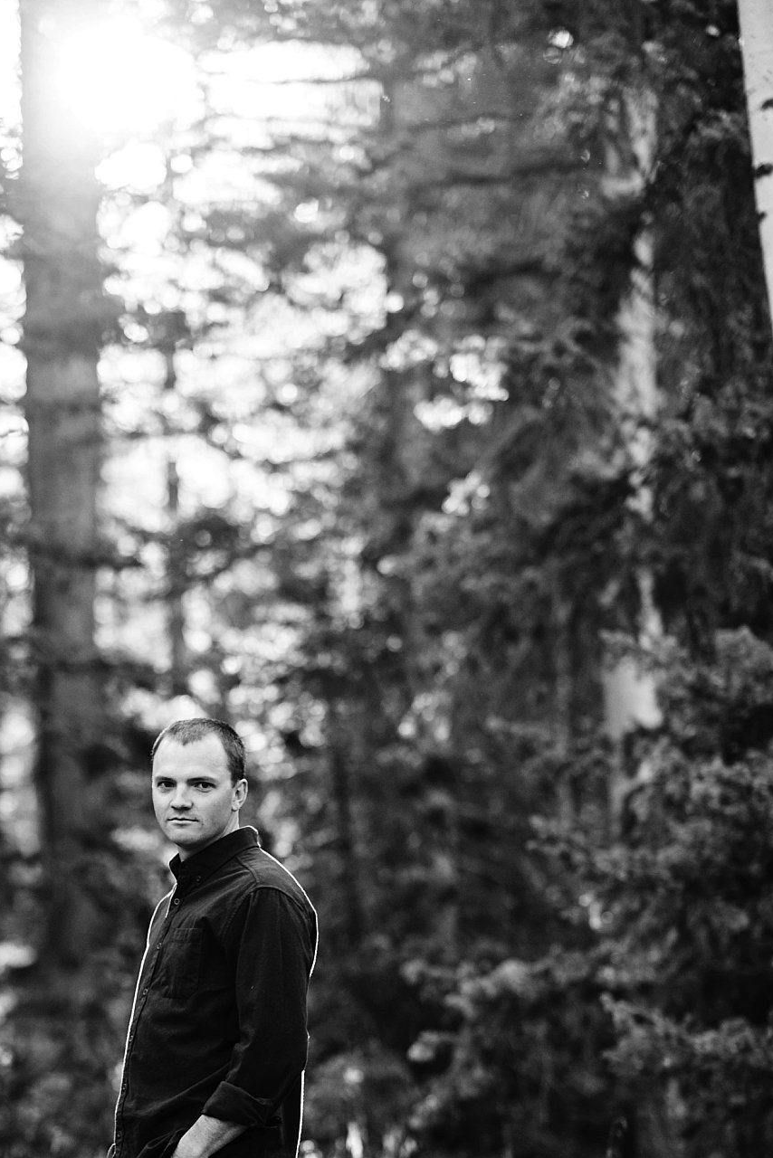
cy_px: 877
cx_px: 201
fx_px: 4378
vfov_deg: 15.0
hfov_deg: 10.1
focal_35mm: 136
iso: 200
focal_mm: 85
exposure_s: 1/500
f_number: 2
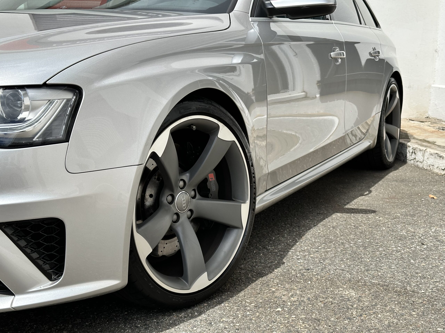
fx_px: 617
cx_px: 222
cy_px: 166
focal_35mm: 48
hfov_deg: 39.7
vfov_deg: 30.3
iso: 64
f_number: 1.78
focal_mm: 6.86
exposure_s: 1/3876
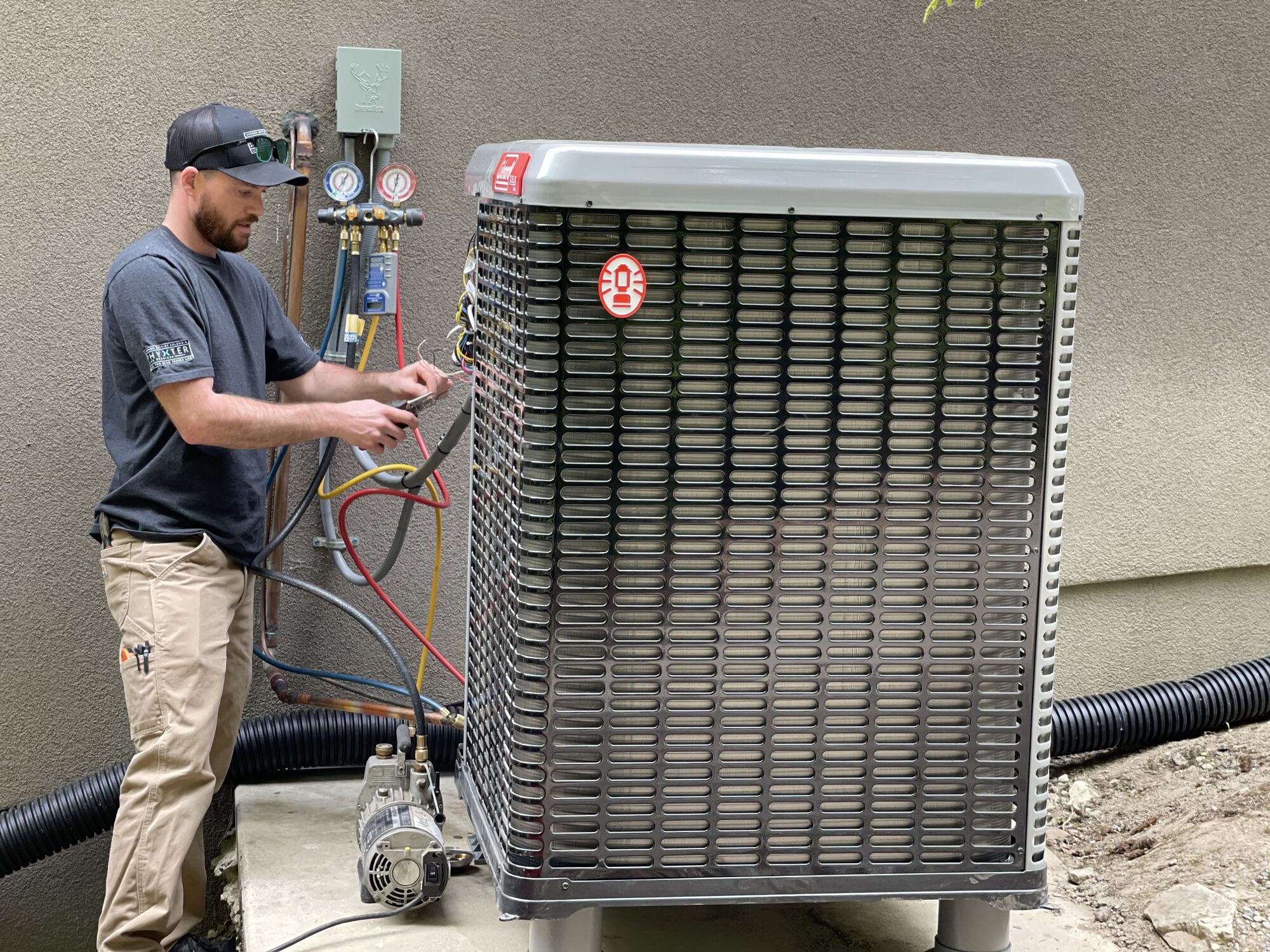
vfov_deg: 22.9
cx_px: 635
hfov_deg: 30.3
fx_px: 2348
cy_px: 476
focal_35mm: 64
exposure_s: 1/121
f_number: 2.2
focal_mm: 7.5
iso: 100
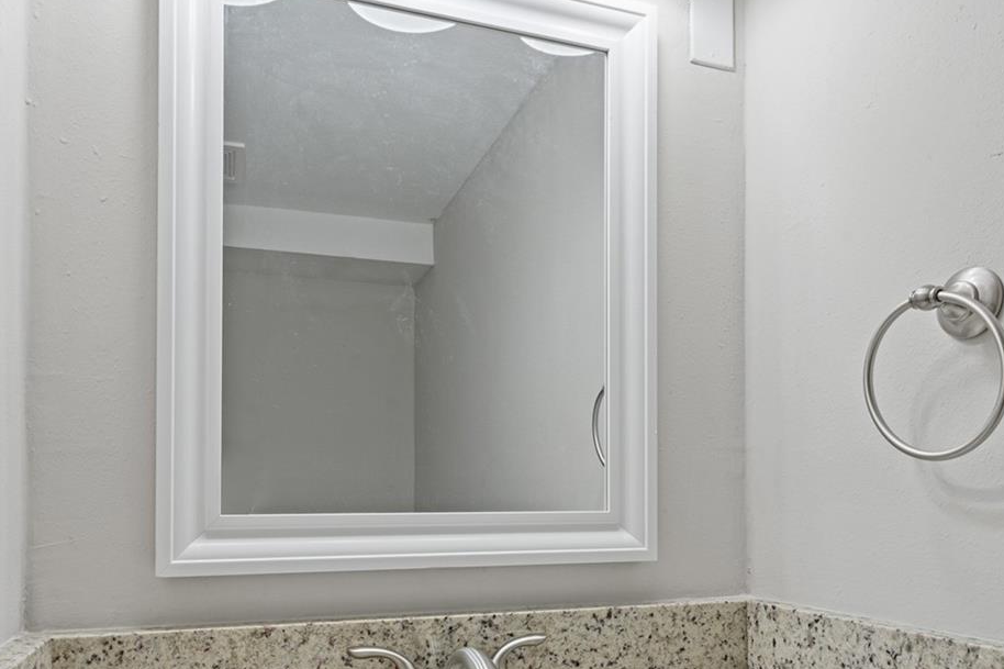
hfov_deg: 65.5
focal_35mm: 28
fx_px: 781
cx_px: 492
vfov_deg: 44.8
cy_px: 502
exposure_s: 1/6
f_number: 8
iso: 250
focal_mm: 16
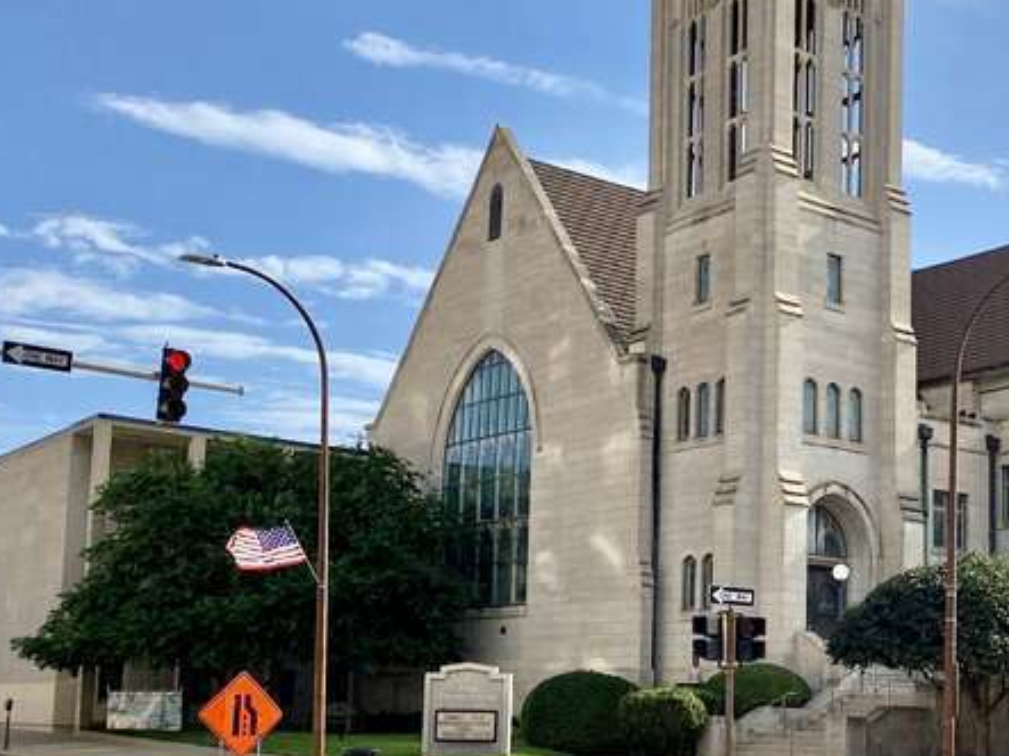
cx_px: 772
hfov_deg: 39.2
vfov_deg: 30.9
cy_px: 373
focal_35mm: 47
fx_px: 1370
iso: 32
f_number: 1.8
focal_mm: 4.25
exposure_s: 1/4274
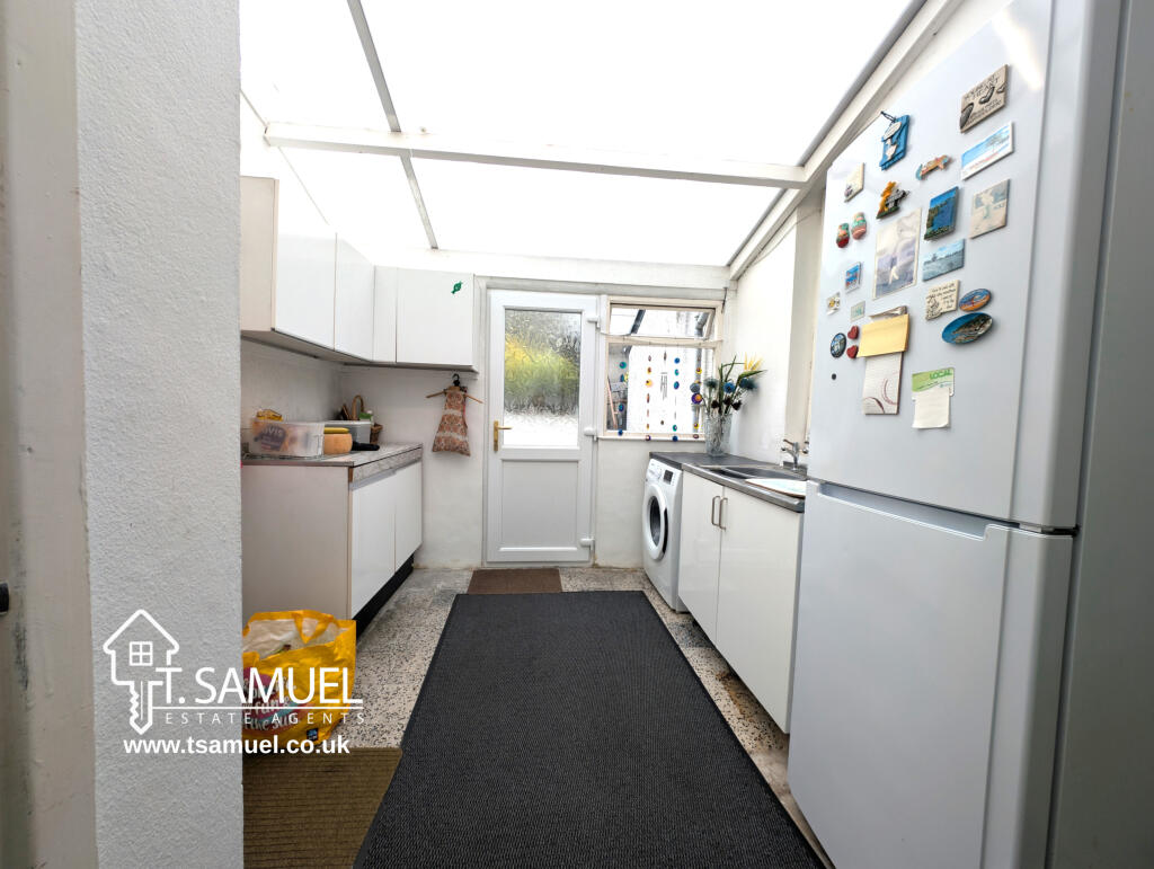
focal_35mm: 12
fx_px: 401
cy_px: 434
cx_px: 577
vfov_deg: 94.6
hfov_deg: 110.5
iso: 39
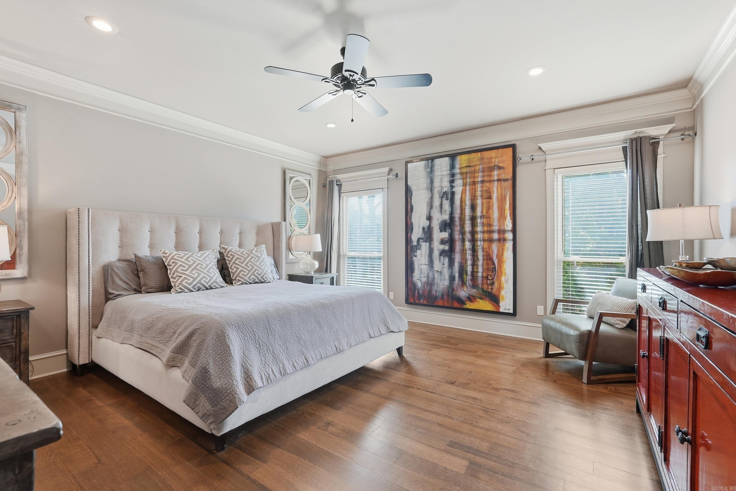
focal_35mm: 16
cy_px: 246
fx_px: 327
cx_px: 368
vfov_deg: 73.8
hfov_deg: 96.7
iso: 250
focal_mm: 16
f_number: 9
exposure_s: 1/40
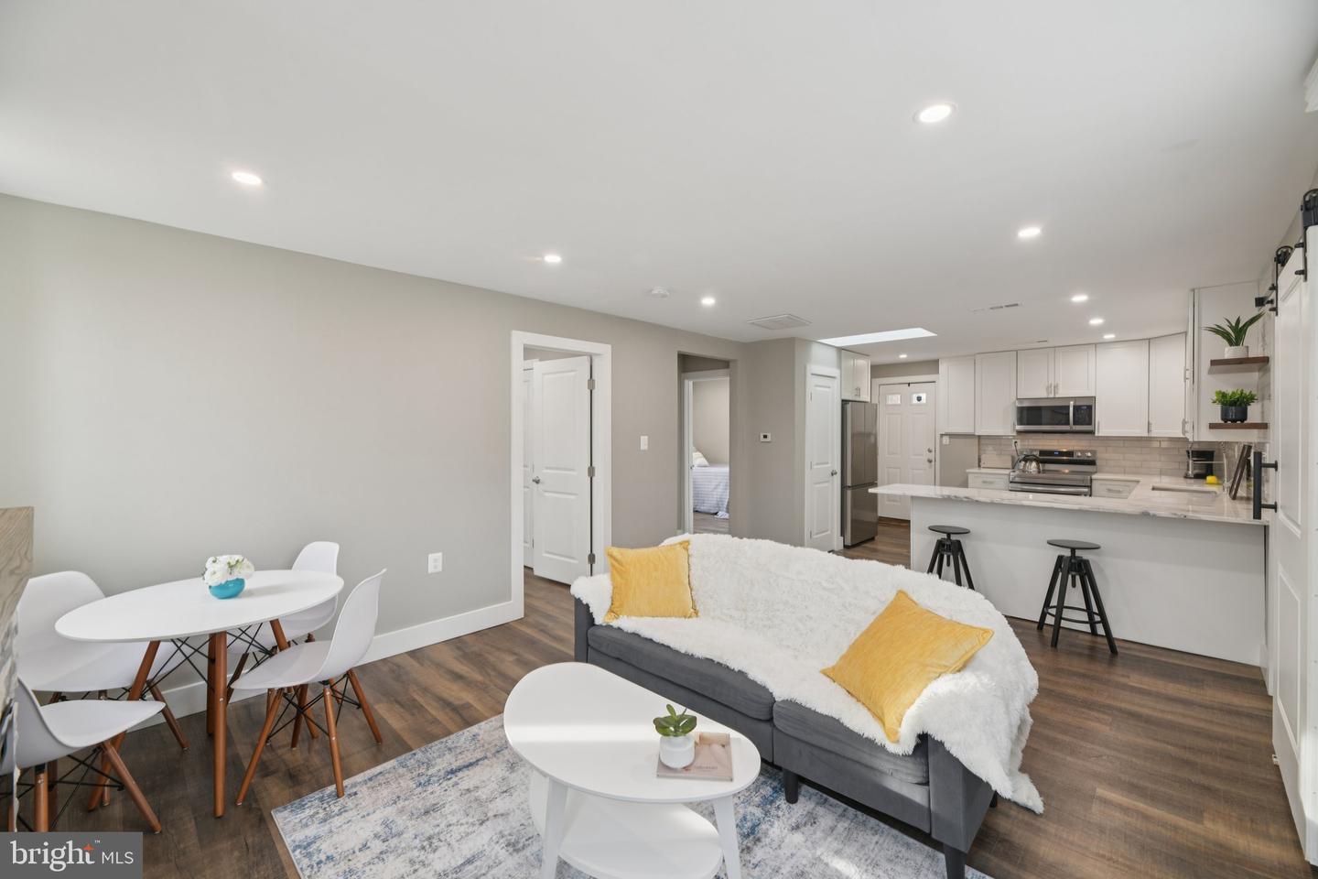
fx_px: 513
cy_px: 440
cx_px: 659
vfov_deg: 81.2
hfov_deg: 104.3
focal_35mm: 14
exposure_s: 1/15
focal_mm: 14
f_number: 8
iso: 220
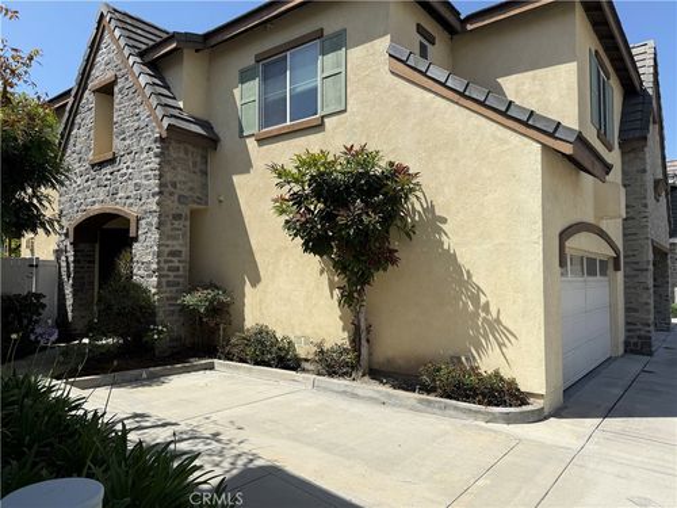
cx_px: 338
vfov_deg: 56.8
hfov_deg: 71.6
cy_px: 254
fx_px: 469
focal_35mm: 24
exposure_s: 1/5714
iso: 80
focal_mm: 6.76
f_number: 1.78
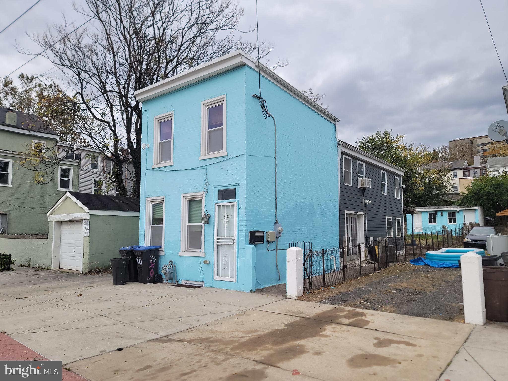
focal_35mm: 25
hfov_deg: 69.4
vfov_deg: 54.9
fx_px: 367
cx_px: 254
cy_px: 190
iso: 20
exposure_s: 1/263
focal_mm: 7
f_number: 1.8
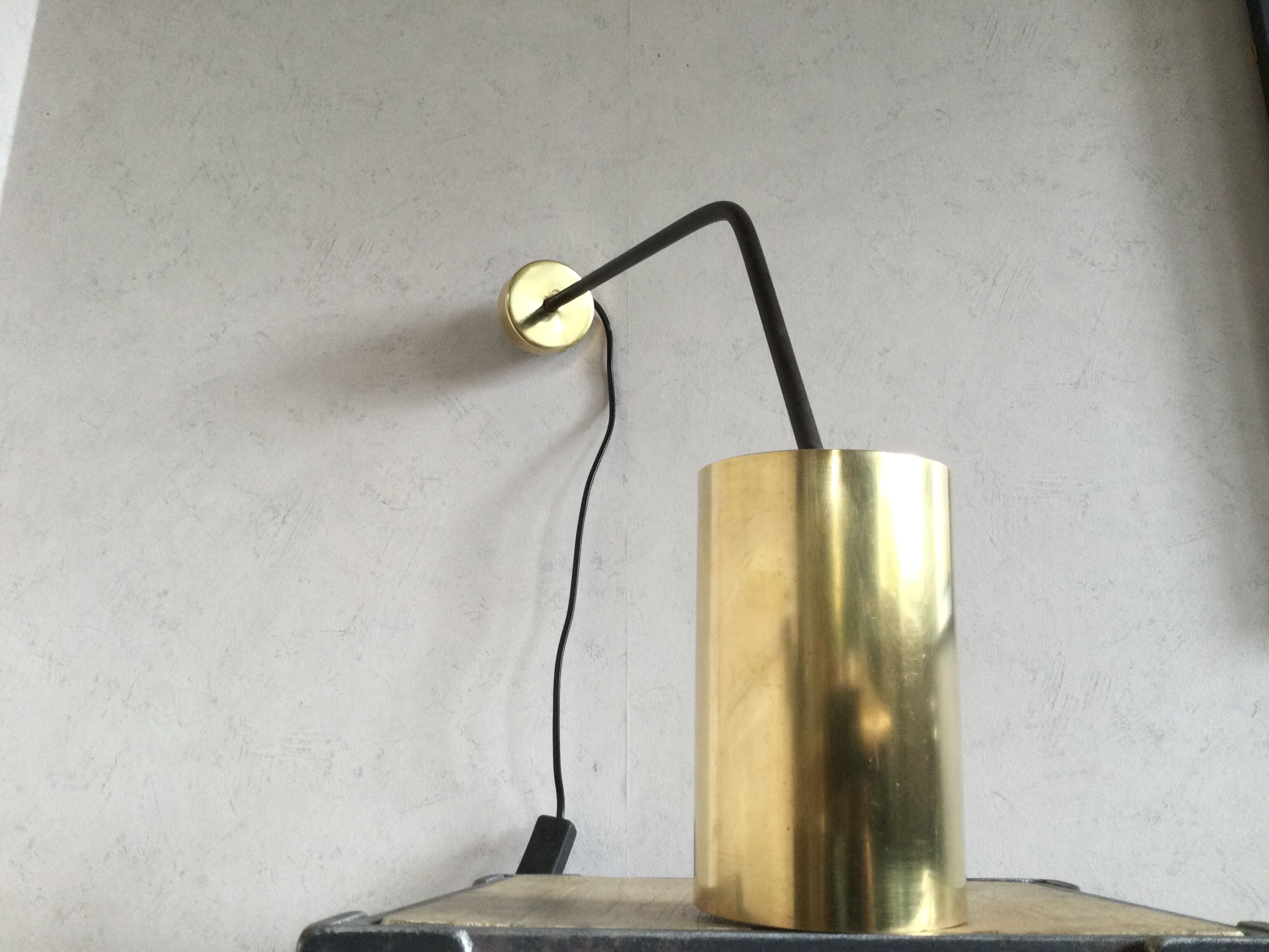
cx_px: 634
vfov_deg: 45.4
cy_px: 476
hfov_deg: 58.4
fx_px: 1136
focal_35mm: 31
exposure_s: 1/33
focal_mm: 3.3
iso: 32
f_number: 2.4
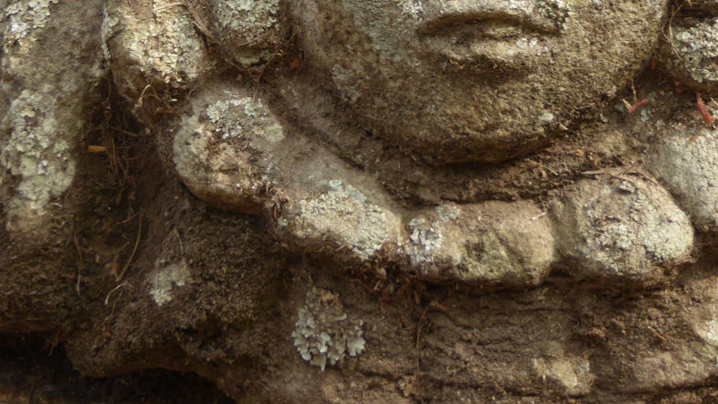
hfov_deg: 14.4
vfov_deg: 8.1
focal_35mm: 149
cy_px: -5
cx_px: 306
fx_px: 2836
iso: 100
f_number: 4.9
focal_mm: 16.1
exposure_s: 1/125
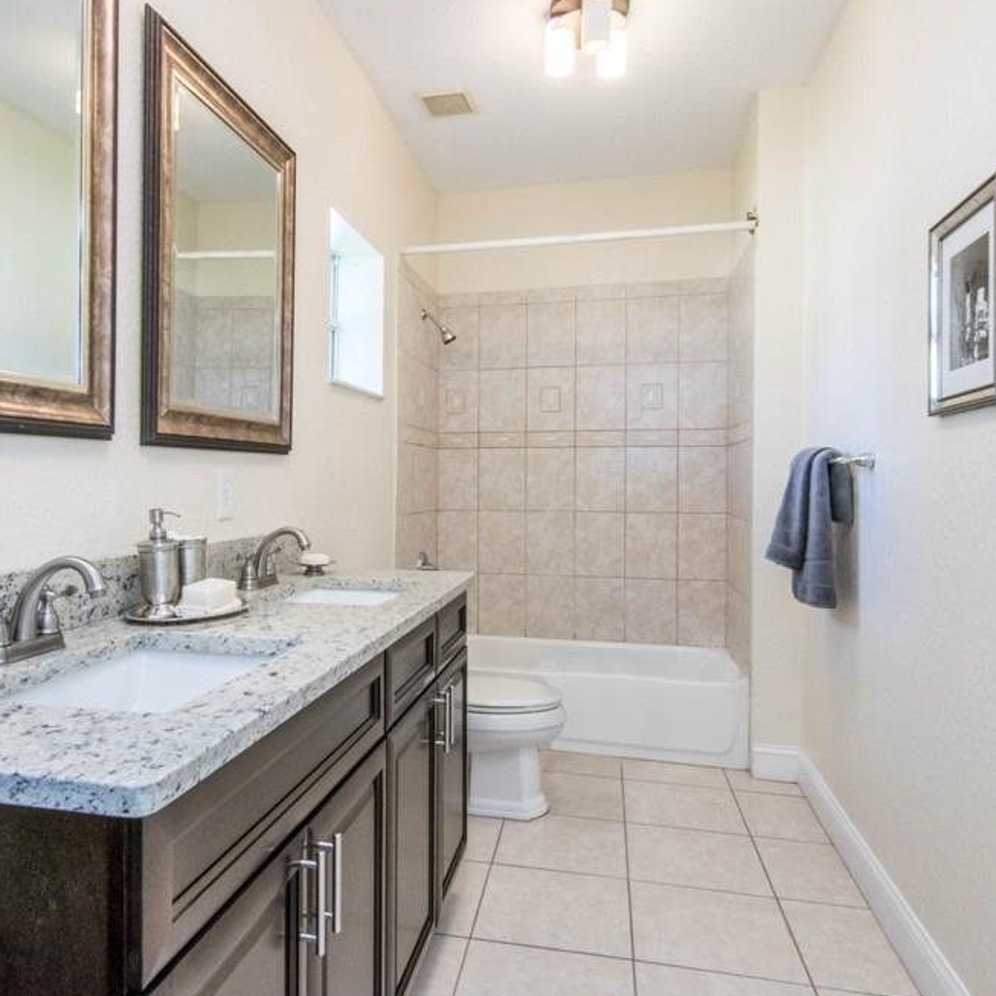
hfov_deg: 64.8
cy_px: 487
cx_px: 432
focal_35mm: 24
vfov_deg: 65.0
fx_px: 781
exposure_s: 1/10
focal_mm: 12
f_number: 16
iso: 640
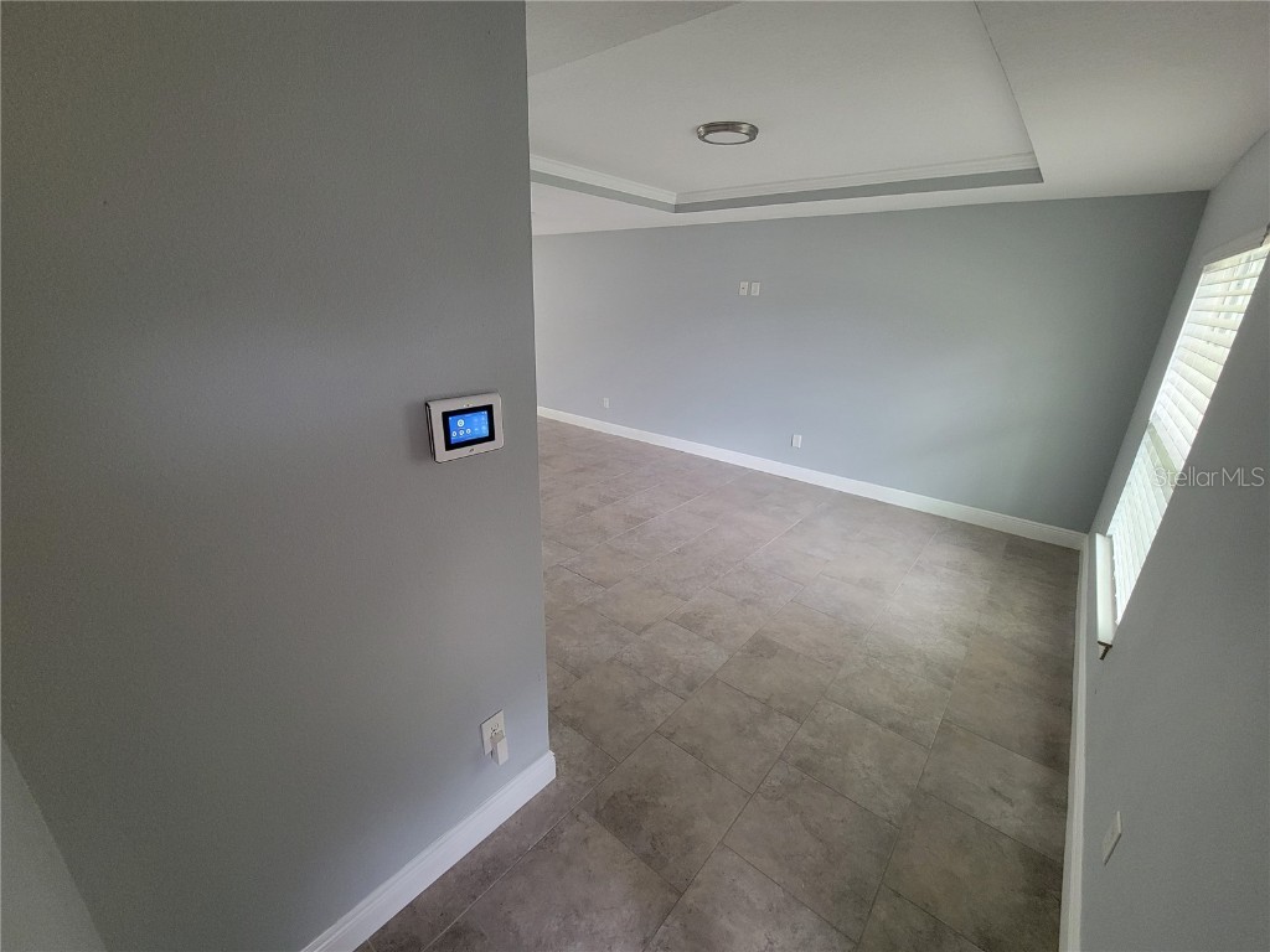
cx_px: 635
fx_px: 477
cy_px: 476
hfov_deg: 106.2
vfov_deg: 89.9
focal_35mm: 13
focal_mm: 2.2
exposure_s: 1/60
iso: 400
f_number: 2.2
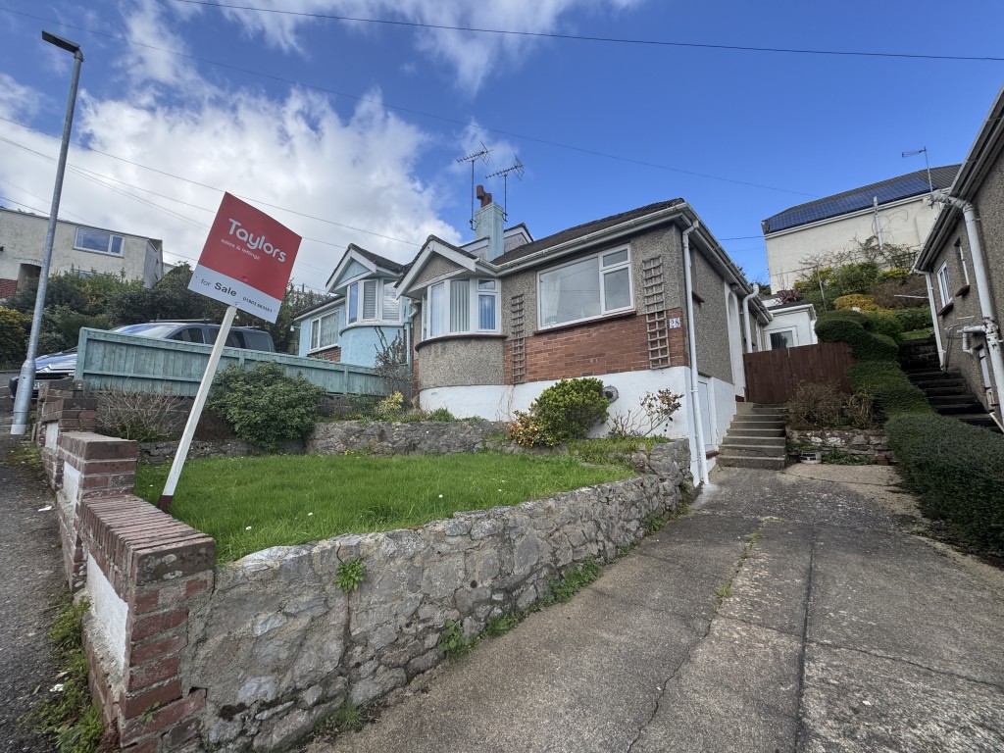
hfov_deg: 102.1
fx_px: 406
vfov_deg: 85.7
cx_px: 502
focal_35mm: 14
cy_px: 376
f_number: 2.2
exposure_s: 1/631
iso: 40
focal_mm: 2.22
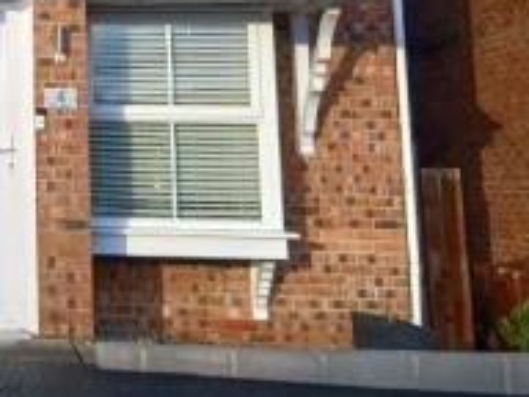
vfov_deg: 18.0
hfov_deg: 22.6
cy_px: -45
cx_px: -123
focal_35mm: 79
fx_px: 1207
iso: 20
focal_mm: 3.98
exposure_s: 1/152
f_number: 1.8
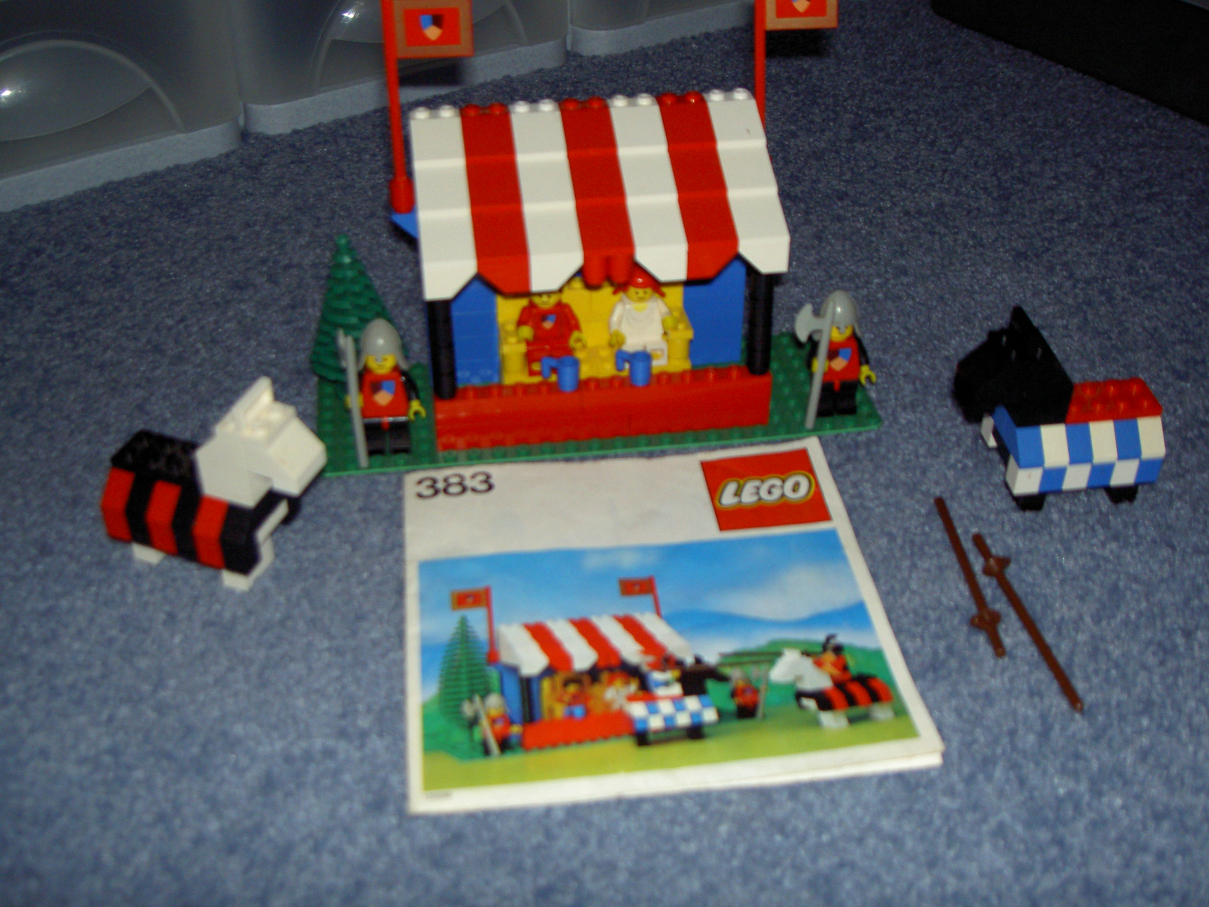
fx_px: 1362
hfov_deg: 47.9
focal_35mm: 39
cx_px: 604
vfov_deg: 36.8
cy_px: 454
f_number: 2.8
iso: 200
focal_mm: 8
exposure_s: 1/60
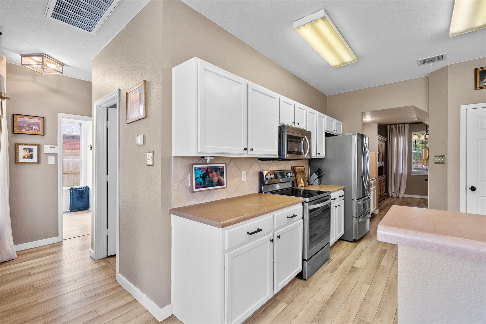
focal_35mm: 16
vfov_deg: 73.7
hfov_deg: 96.7
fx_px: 216
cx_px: 243
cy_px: 162
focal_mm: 16
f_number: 8
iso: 400
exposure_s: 1/10
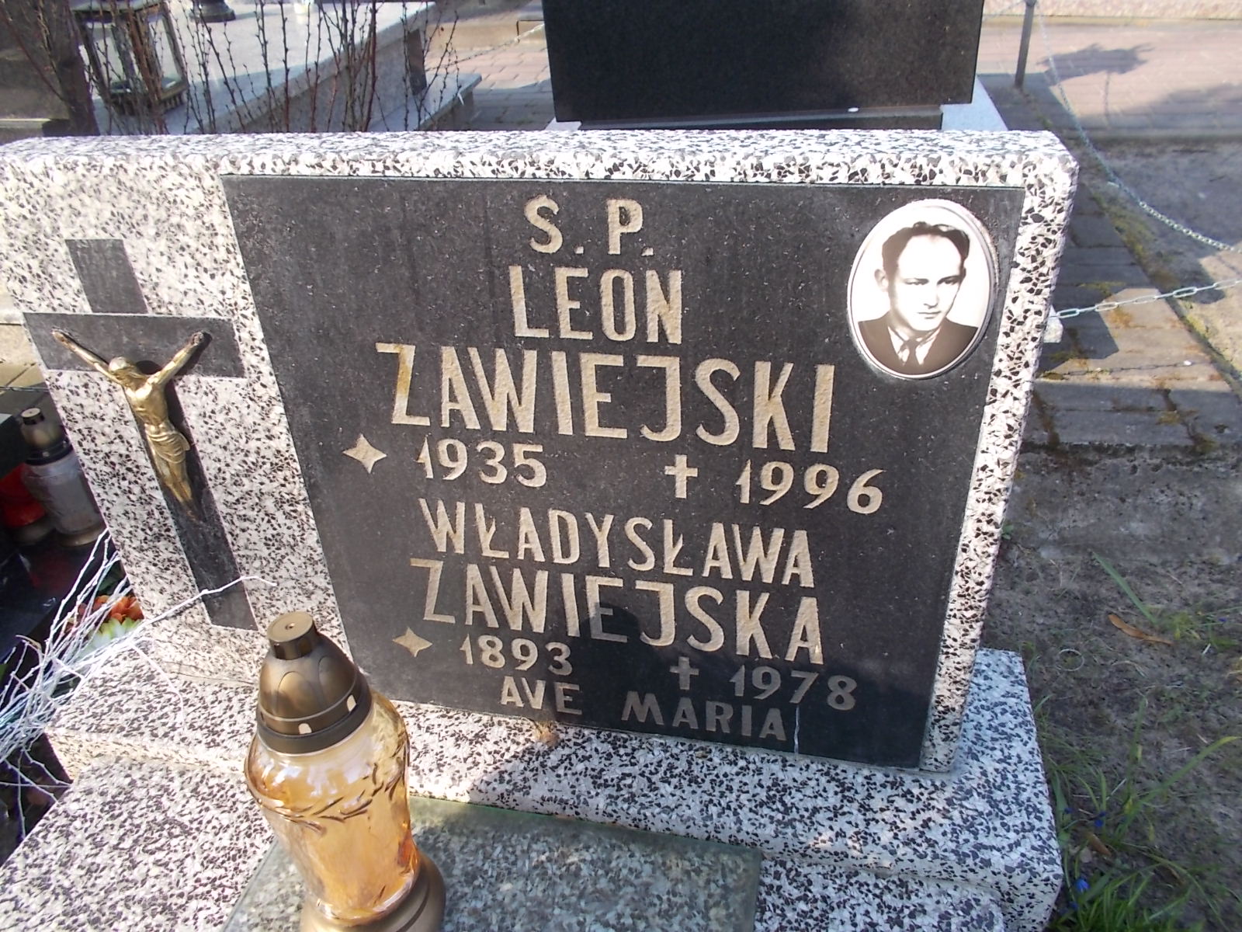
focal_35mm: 26
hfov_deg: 67.3
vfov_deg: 53.1
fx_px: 933
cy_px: 466
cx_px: 621
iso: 80
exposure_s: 1/250
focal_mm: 4.6
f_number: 3.2
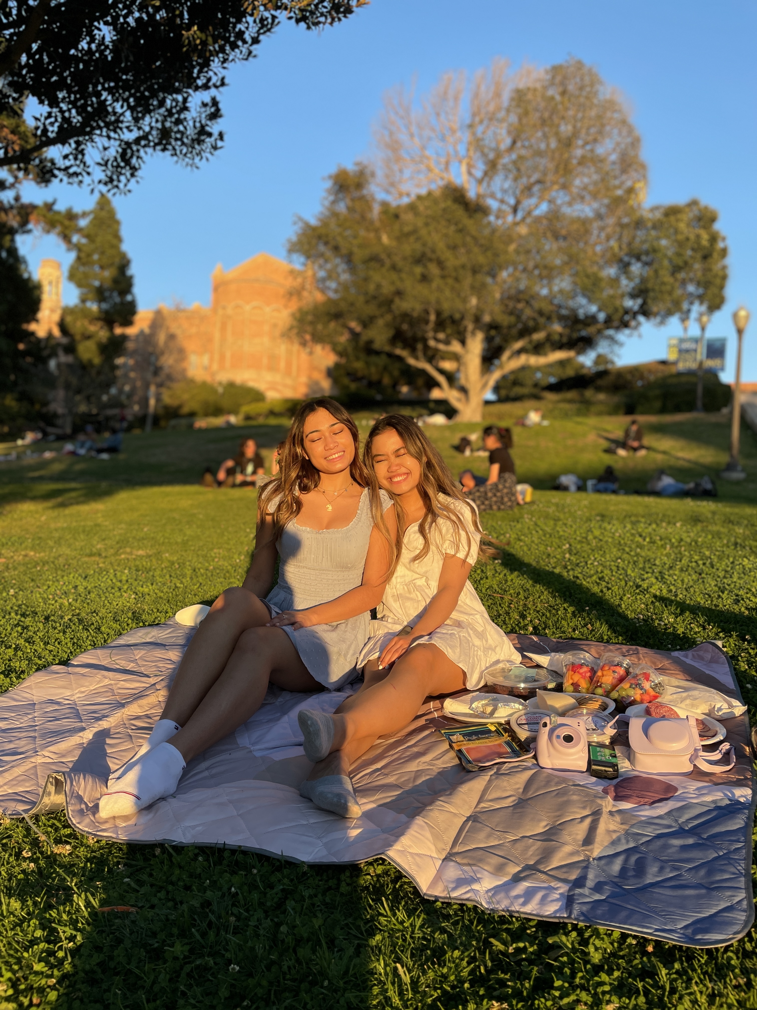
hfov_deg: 53.1
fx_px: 758
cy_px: 505
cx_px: 378
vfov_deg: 67.3
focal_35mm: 26
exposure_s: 1/1247
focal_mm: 4.2
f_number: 1.6
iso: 50
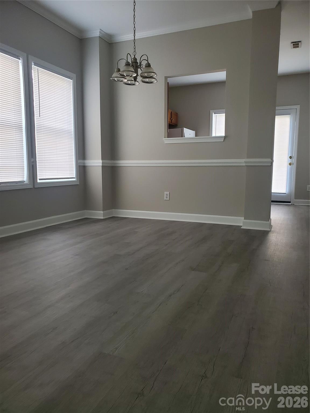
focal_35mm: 26
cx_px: 155
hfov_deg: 53.1
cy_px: 206
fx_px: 310
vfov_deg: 67.3
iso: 250
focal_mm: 4.3
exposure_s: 1/120
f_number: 2.4
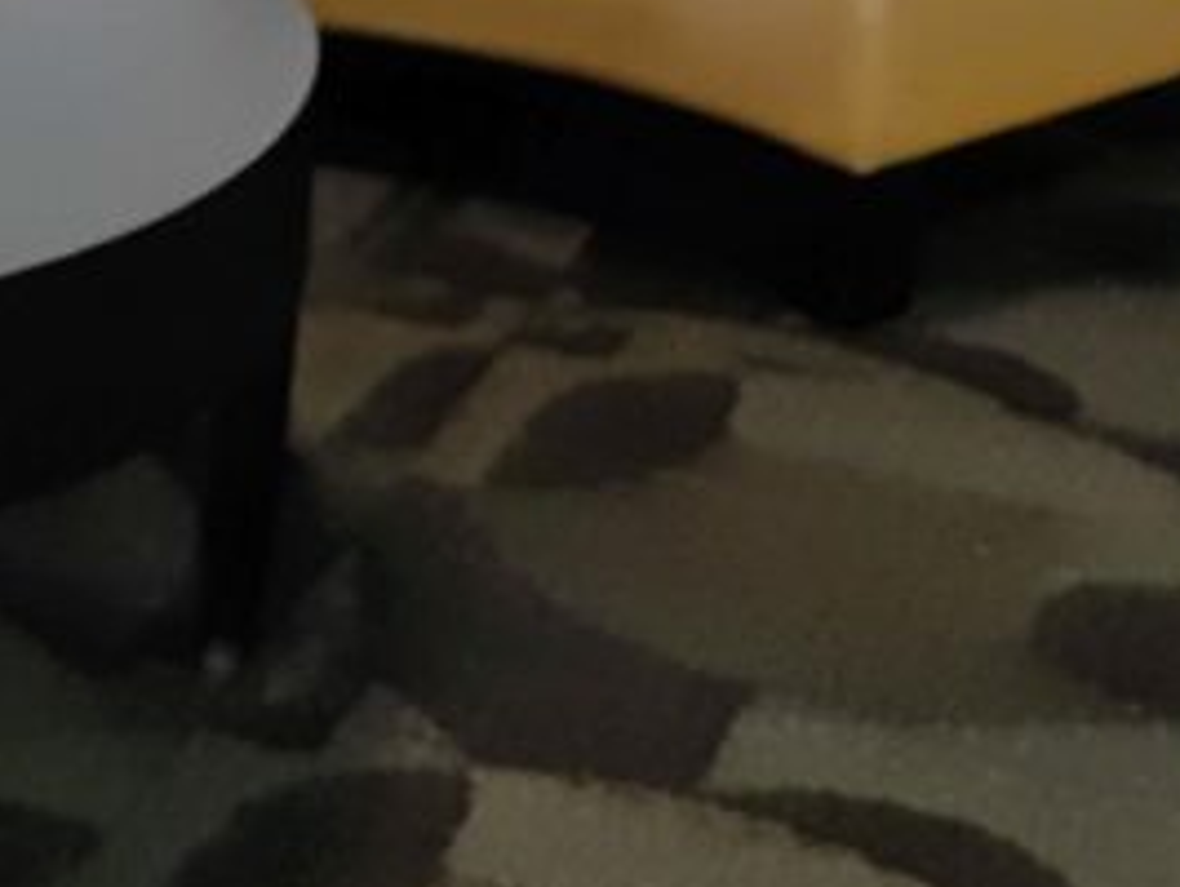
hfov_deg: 18.5
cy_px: -288
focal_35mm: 100
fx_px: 3412
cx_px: -253
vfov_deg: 14.2
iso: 200
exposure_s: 1/25
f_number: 1.7
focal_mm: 3.93
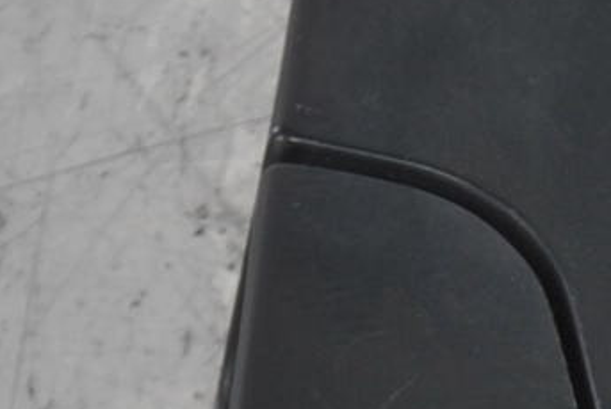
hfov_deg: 5.1
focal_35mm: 406
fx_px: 6903
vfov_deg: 3.4
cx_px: 483
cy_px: 530
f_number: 5.6
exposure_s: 1/20
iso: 110
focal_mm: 48
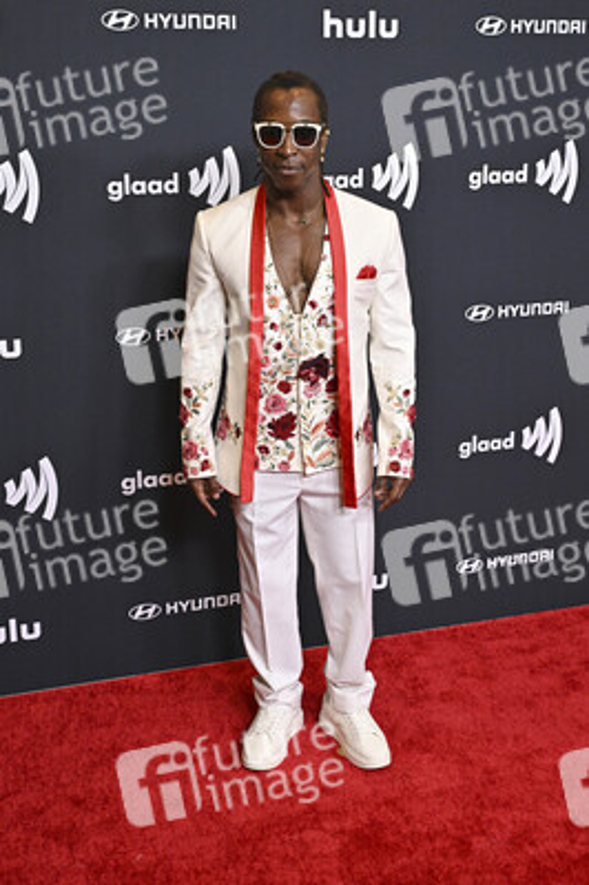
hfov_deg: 30.5
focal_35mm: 44
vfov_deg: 44.5
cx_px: 294
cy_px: 442
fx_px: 1082
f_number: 5.6
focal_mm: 44
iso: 4000
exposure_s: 1/250
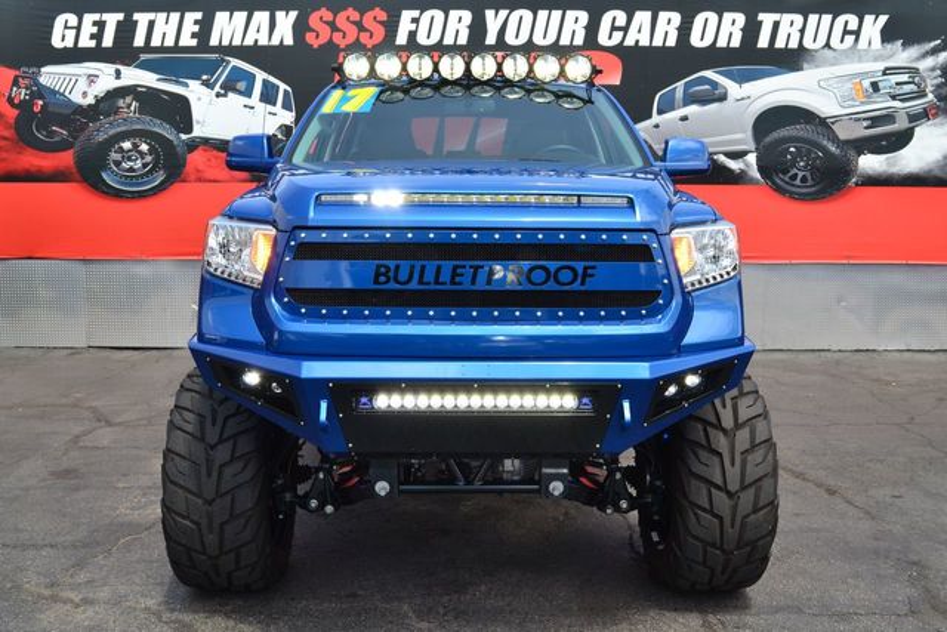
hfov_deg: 53.1
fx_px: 947
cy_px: 316
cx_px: 474
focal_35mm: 36
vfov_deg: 36.9
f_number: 10
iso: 400
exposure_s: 1/250
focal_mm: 24
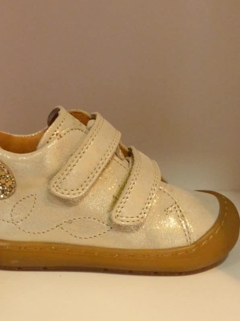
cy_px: 138
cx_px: 96
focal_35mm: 54
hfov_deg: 27.0
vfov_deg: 35.5
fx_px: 499
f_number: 4
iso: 1600
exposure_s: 1/125
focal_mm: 7.1
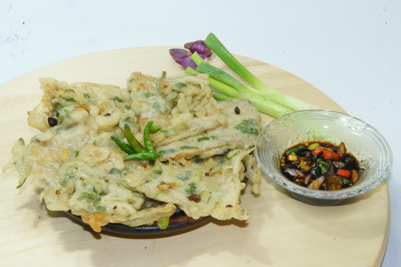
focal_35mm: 56
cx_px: 200
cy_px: 134
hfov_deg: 36.0
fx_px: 618
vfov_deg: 24.4
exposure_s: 1/2.5
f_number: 25
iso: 800
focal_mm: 37
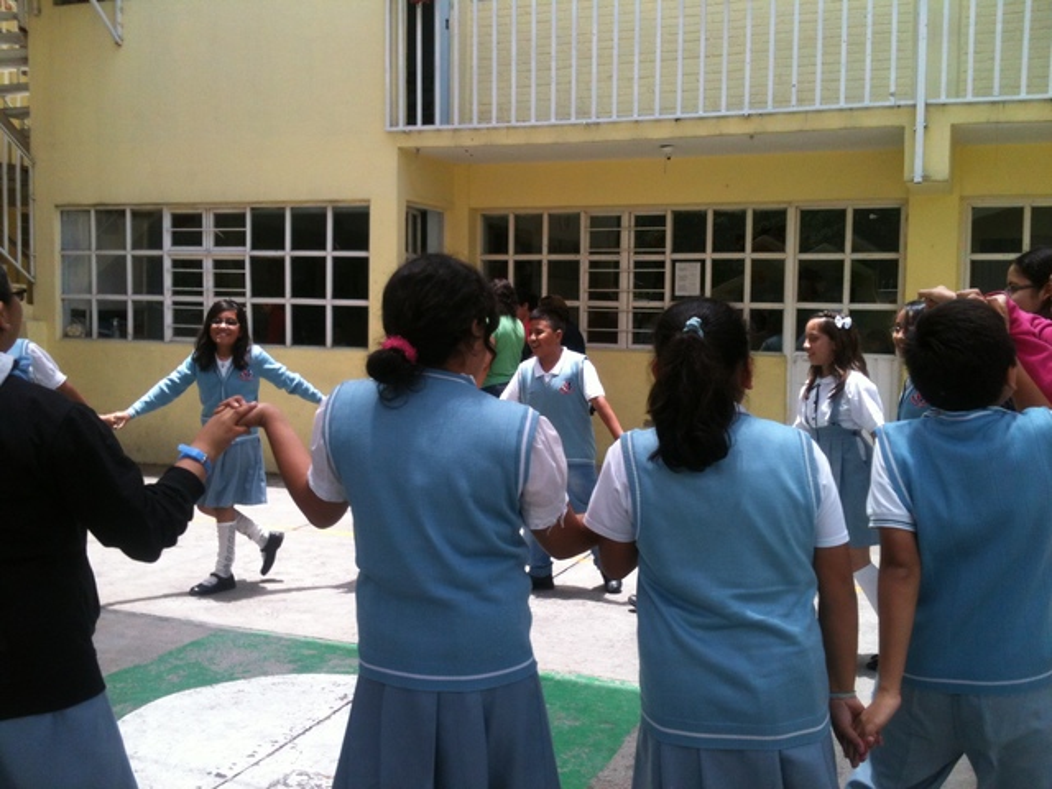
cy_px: 394
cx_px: 526
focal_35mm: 35
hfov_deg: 52.6
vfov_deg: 40.7
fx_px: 1064
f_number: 2.8
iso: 64
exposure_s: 1/404
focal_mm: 3.85
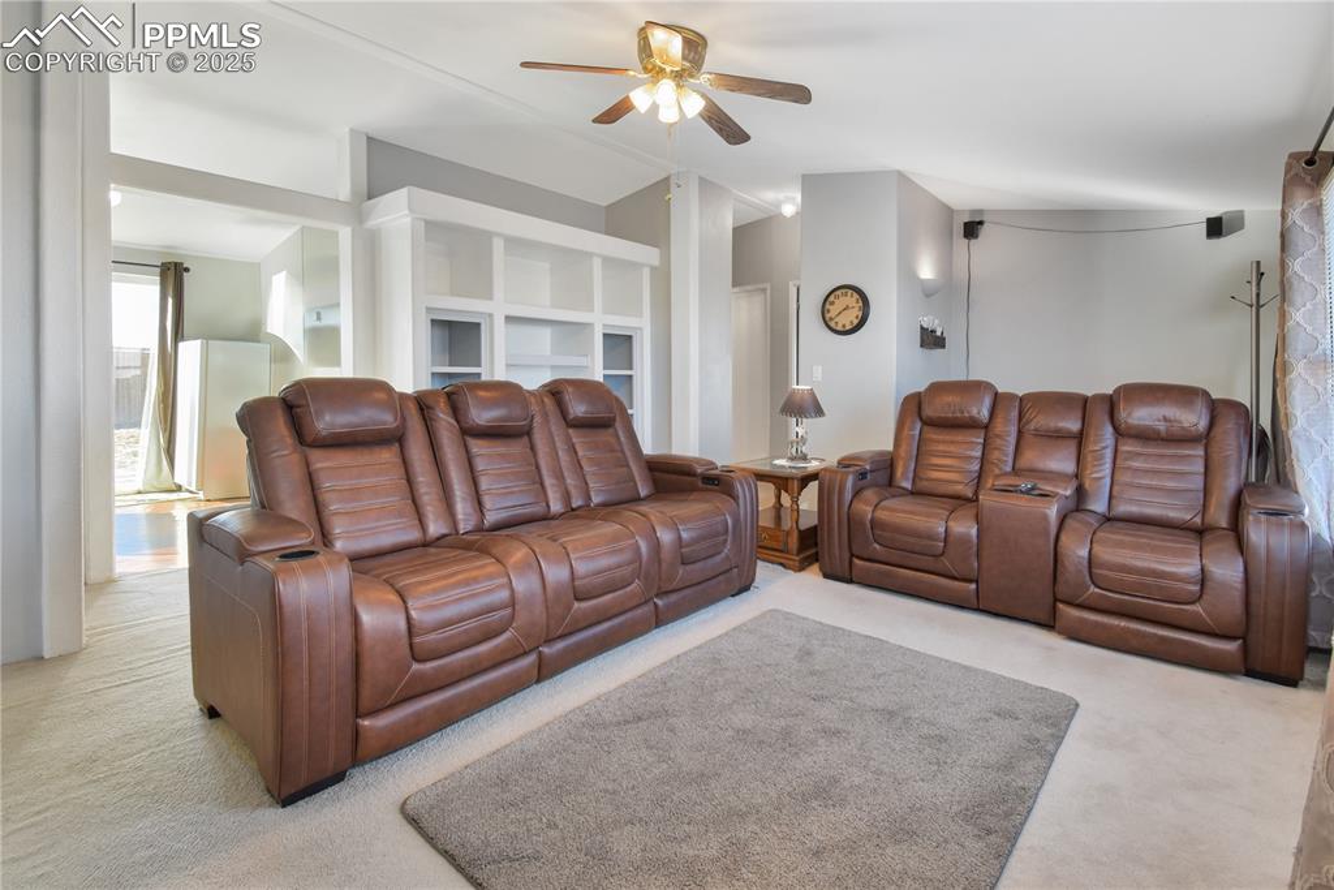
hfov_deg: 100.4
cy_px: 445
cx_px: 667
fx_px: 556
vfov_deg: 77.3
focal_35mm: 15
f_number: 8
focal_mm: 10
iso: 320
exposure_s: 1/5
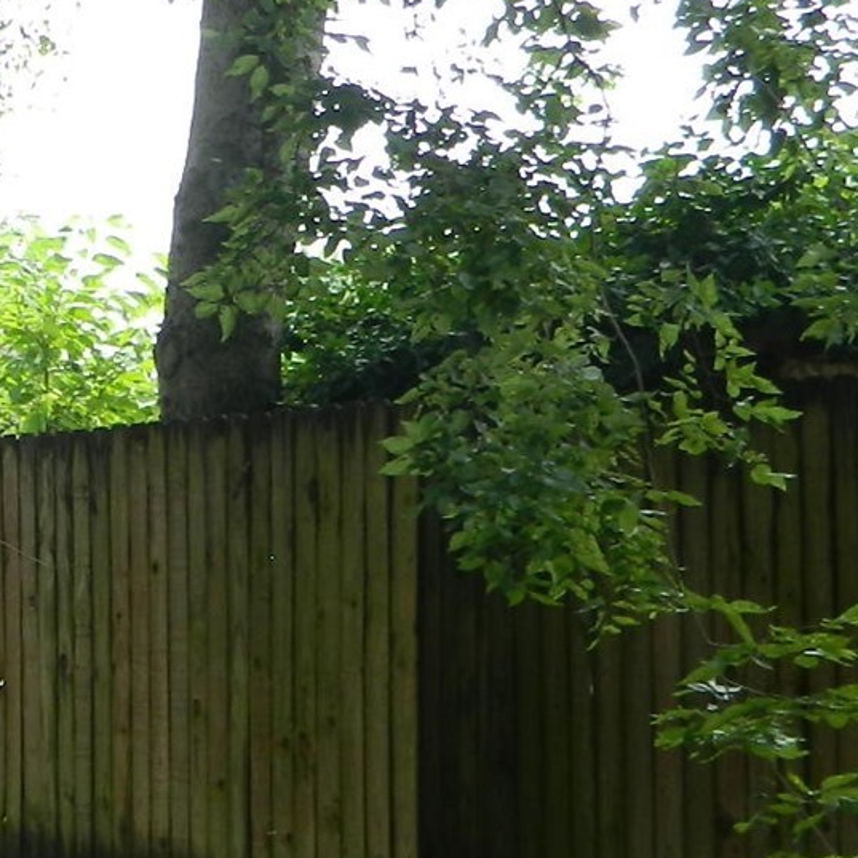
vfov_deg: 21.8
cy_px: 593
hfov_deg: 20.1
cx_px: -249
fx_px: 2215
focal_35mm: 79
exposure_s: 1/125
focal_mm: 4.5
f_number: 3.1
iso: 80
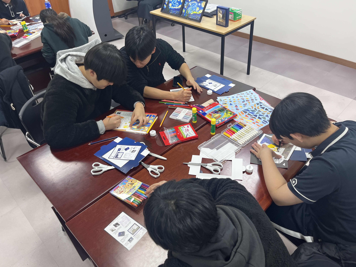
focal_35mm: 26
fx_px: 267
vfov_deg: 53.1
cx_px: 178
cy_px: 134
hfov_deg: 67.3
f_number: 1.6
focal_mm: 5.1
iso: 64
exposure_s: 1/60
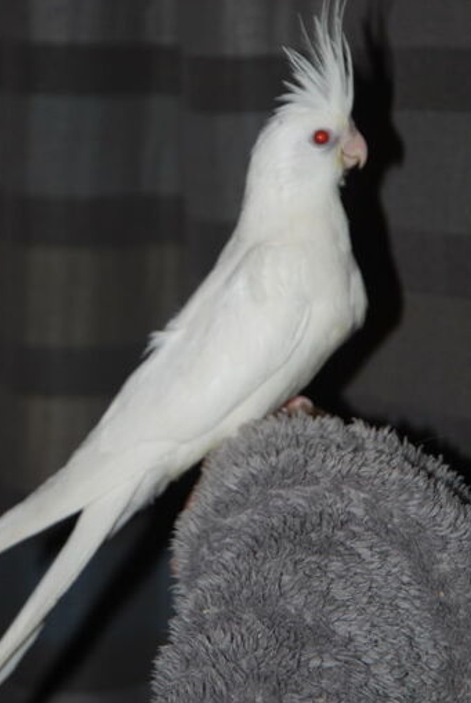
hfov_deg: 9.3
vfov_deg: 13.8
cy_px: 316
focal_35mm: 148
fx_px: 2894
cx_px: 178
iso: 200
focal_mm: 70
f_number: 4.5
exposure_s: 1/60
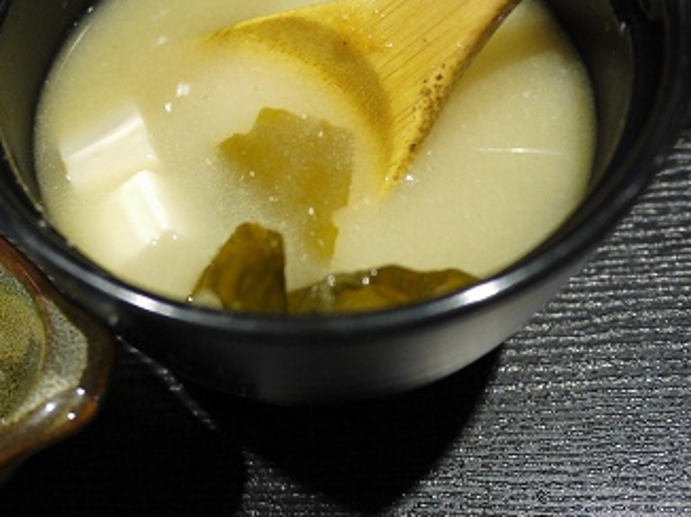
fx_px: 1097
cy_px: 78
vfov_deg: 25.9
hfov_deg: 33.4
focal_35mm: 55
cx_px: 93
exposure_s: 1/50
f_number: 2.5
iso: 400
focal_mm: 14
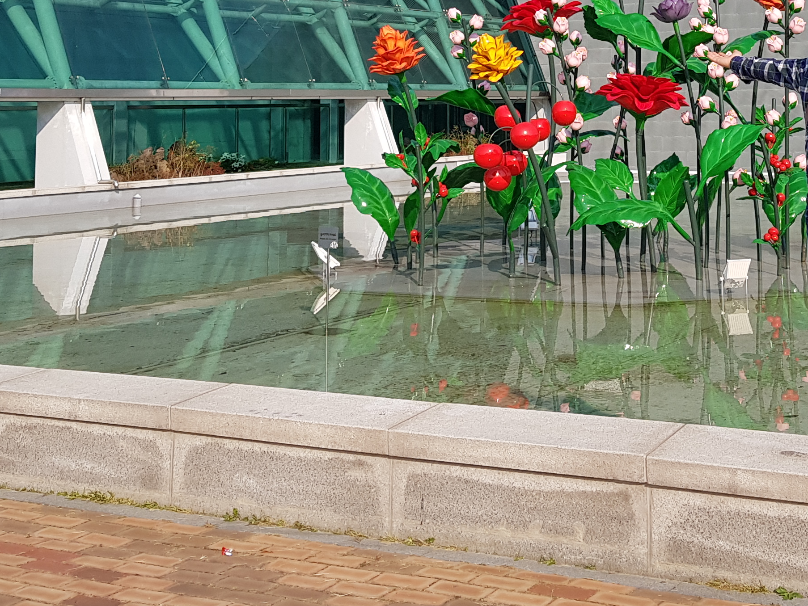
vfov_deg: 24.0
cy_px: -17
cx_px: 590
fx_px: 1354
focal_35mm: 58
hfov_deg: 32.7
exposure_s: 1/1900
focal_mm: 4.3
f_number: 1.7
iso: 40
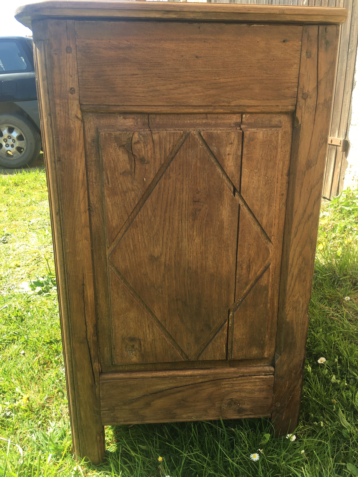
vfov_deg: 61.7
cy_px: 238
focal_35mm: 29
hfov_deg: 48.2
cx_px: 179
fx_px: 400
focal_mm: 4.15
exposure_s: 1/255
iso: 25
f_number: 2.2
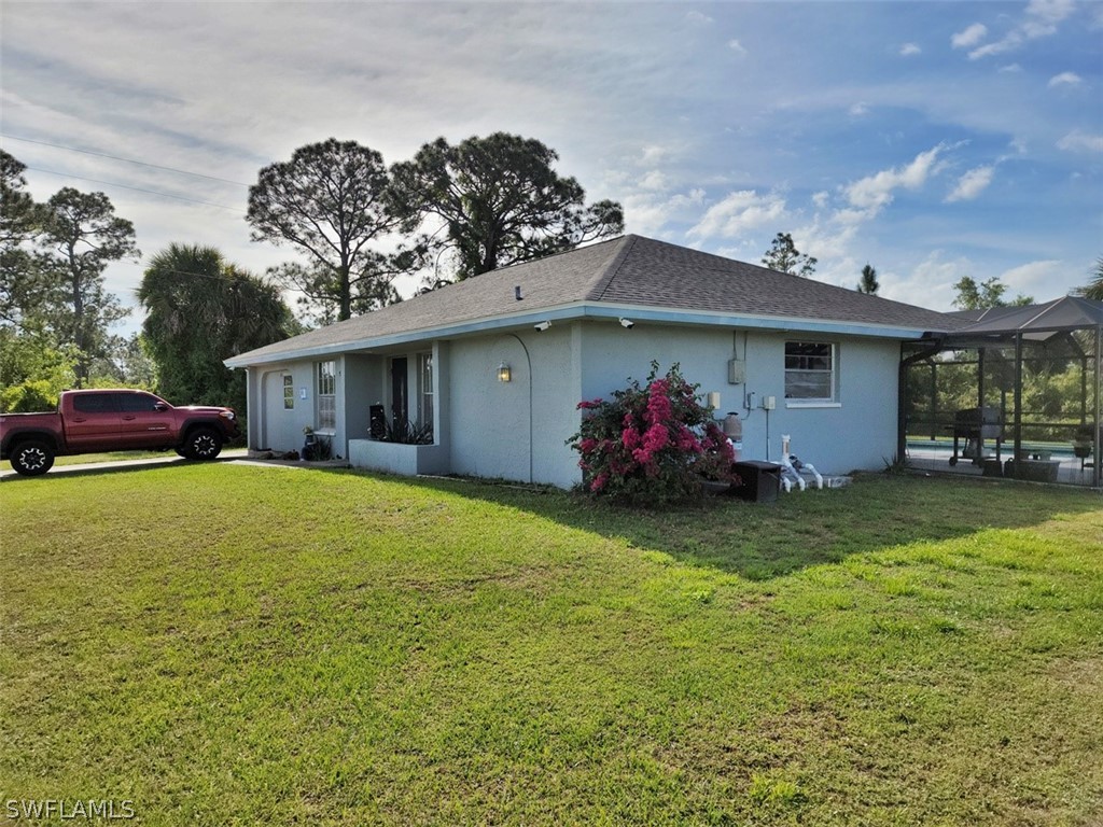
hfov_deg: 69.4
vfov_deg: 54.9
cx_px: 552
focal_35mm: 25
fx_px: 797
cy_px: 414
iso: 20
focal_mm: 7
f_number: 1.8
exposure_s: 1/1834
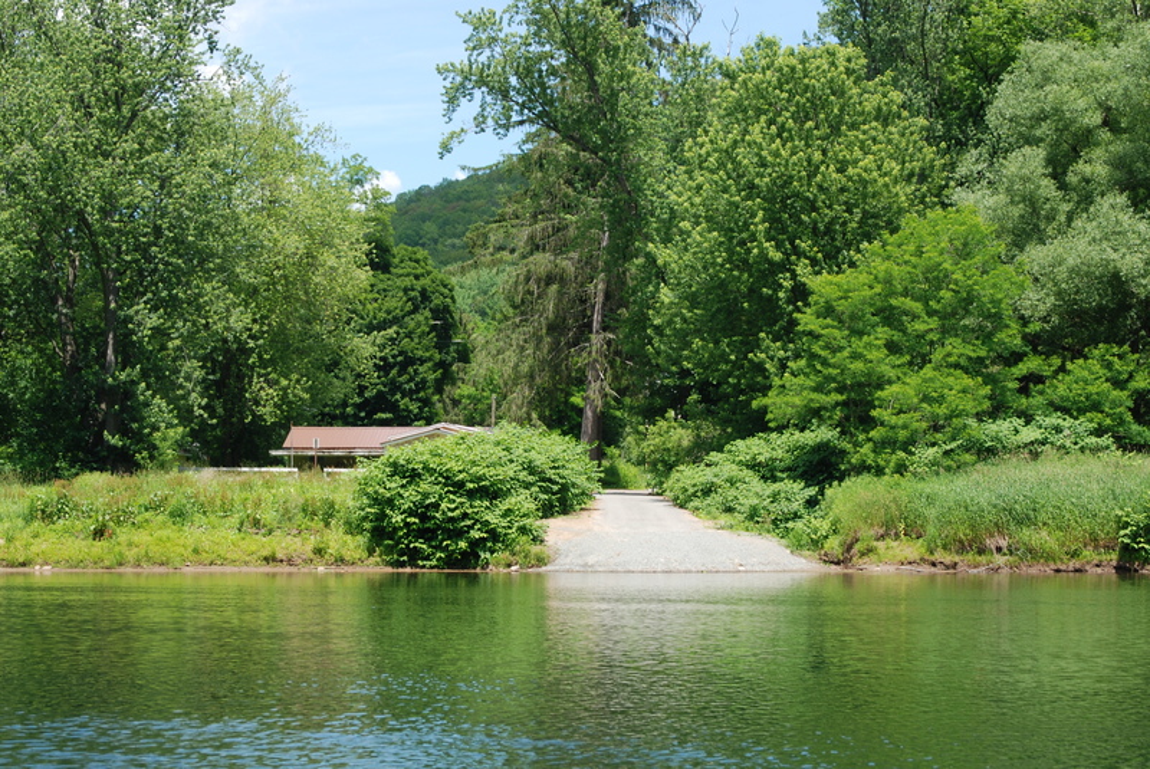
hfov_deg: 27.0
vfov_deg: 18.2
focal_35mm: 75
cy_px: 384
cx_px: 575
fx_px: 2398
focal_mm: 50
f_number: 7.1
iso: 125
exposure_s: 1/200
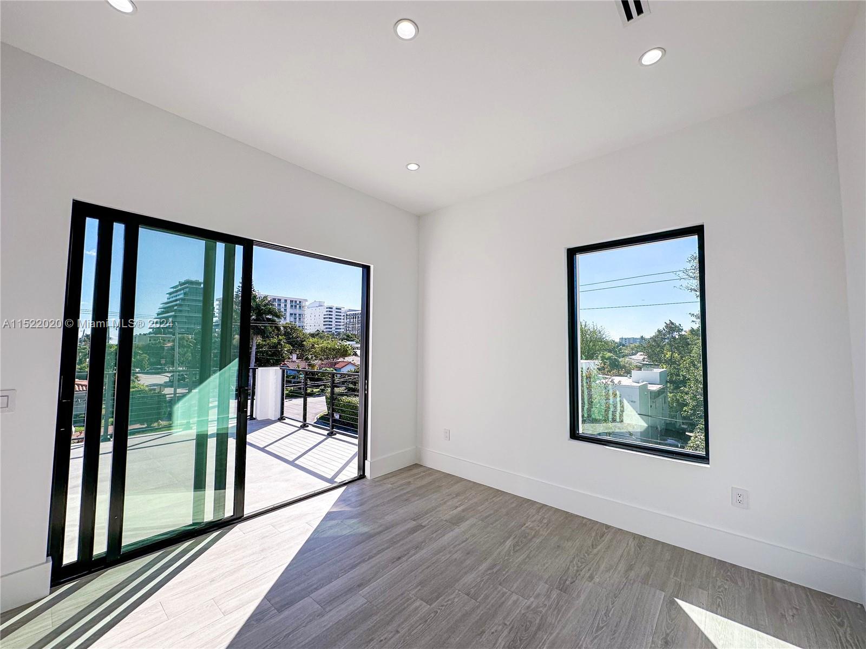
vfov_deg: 85.7
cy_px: 324
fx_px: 350
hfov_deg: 102.1
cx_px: 433
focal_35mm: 14
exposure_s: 1/1742
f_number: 2.2
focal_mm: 2.22
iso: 50
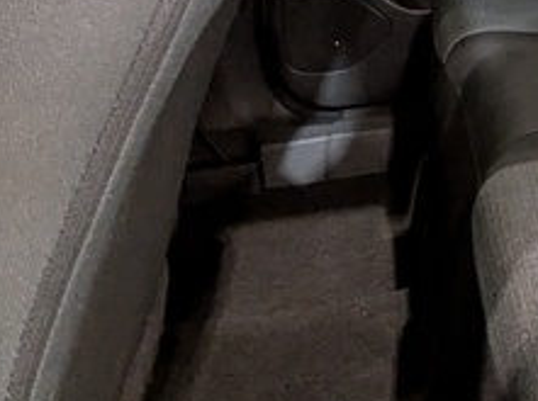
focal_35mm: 65
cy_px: -34
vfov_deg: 21.4
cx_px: 701
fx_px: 1009
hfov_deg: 25.6
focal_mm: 1.83
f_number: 2.2
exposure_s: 1/25
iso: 116
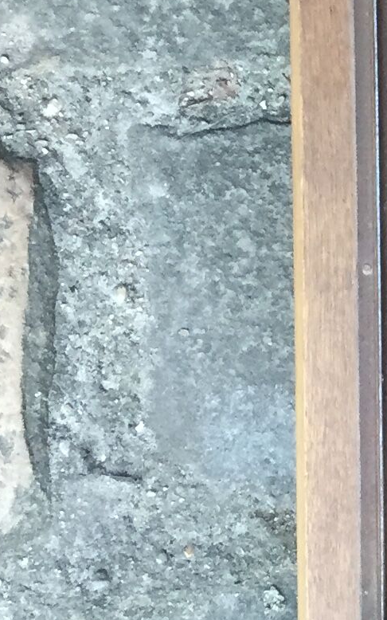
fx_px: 2178
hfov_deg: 9.2
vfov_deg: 15.6
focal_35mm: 129
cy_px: -124
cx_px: 914
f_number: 2.2
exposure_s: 1/33
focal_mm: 4.15
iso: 125
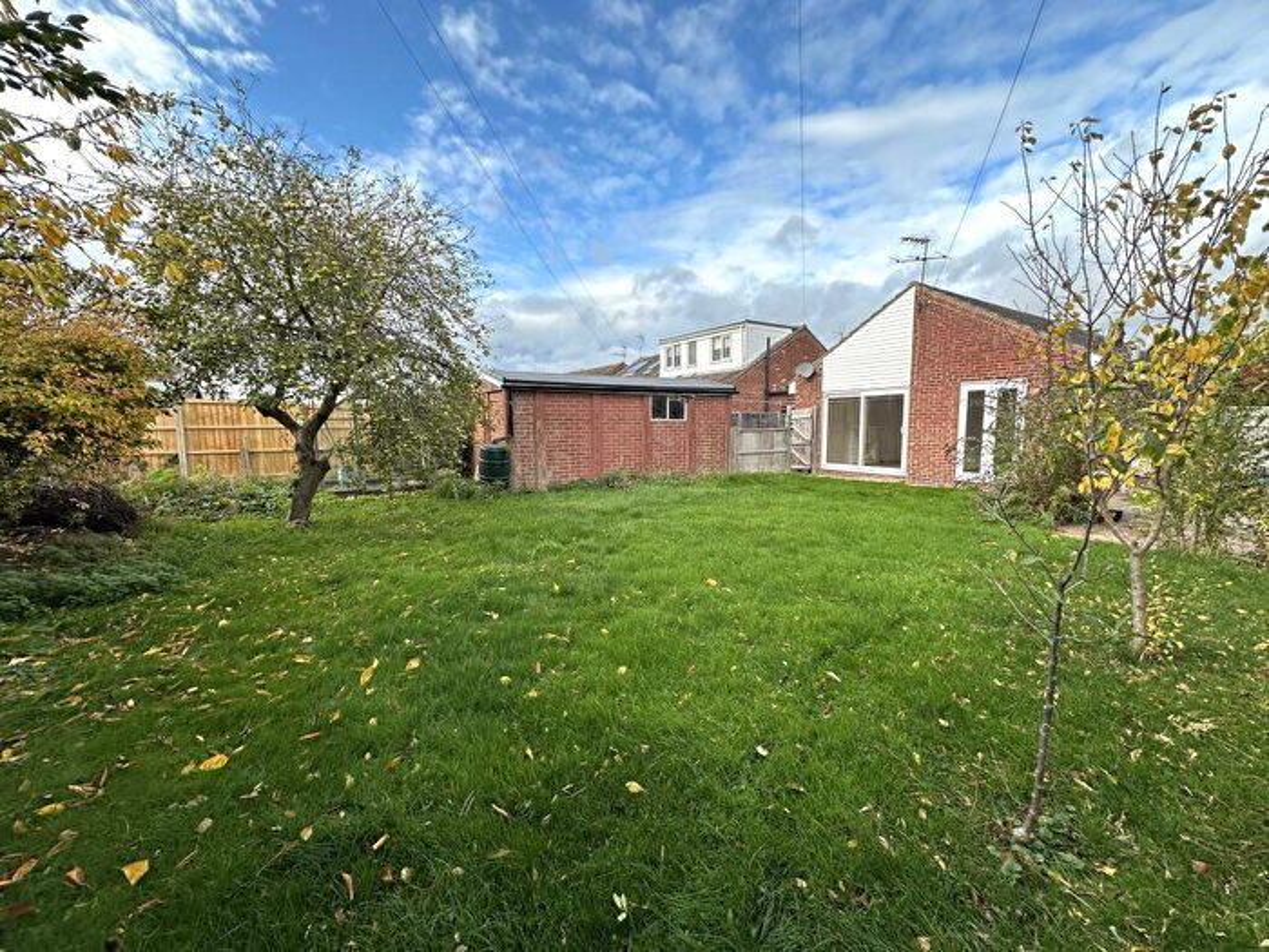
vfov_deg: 85.7
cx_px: 634
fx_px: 513
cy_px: 476
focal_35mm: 14
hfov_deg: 102.1
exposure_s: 1/515
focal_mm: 2.22
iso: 40
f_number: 2.2
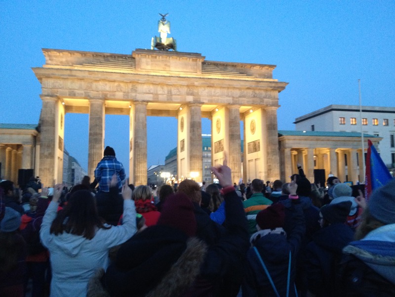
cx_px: 198
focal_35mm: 35
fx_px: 399
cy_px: 148
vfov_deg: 40.7
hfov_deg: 52.6
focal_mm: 4.28
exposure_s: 1/17
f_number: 2.4
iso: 320
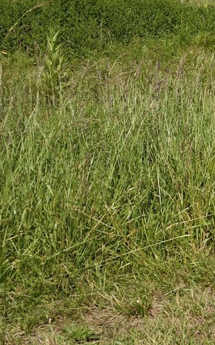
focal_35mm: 82
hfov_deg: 11.8
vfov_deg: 24.4
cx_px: 570
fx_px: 769
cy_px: 27
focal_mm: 24
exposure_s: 1/1250
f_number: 8
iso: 200
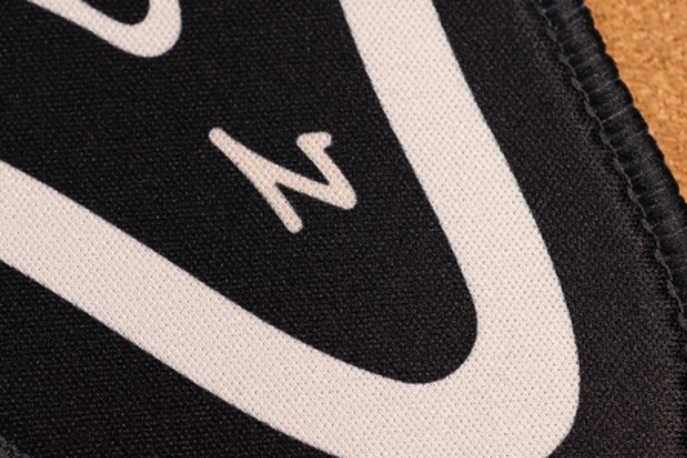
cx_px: 184
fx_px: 2404
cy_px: 265
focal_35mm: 126
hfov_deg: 16.2
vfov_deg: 10.9
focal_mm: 55
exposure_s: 1/8
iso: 100
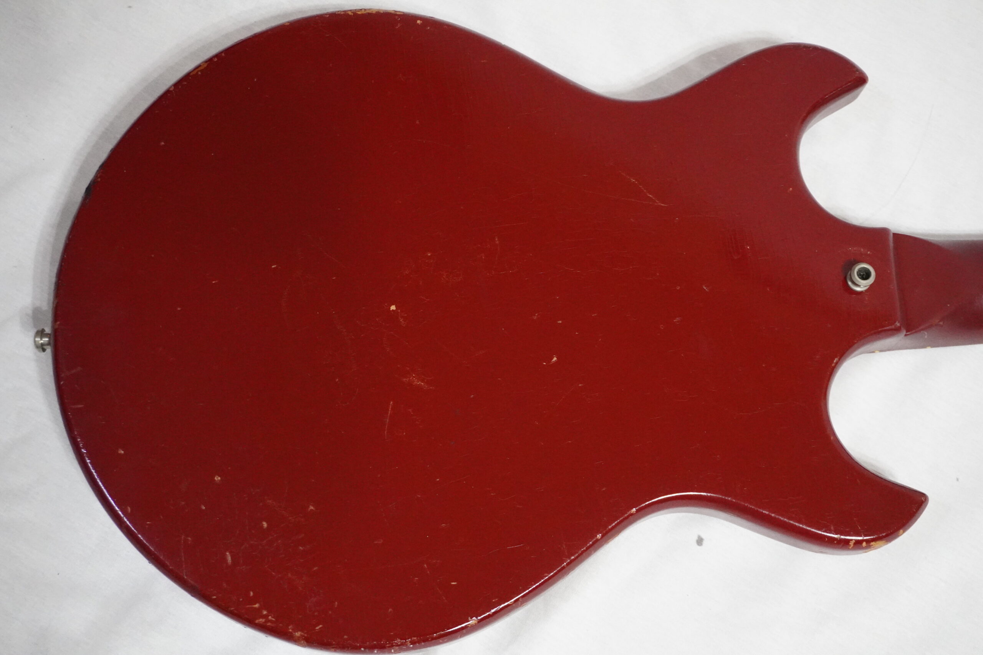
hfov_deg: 36.9
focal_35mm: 54
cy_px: 328
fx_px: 1474
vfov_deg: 25.1
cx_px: 492
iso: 6400
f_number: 5.6
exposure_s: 1/80
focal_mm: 36
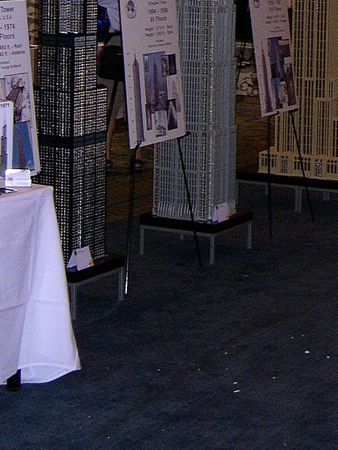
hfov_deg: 14.2
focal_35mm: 102
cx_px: 360
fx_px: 1328
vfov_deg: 18.1
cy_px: -123
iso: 400
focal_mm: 8
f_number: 2.8
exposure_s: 1/60
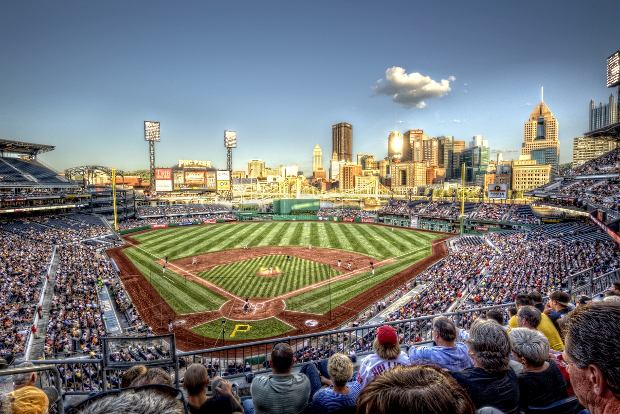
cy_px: 207
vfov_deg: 73.8
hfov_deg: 96.7
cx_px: 310
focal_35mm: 16
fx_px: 276
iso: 400
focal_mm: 16
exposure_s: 1/640
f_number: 14
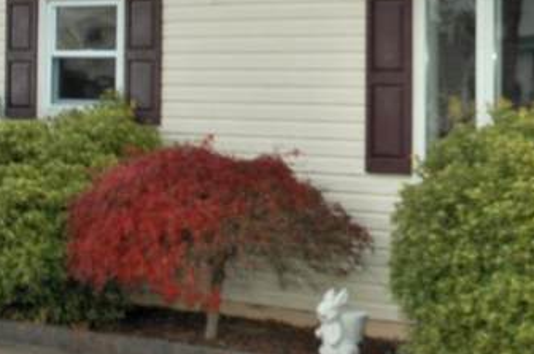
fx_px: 1526
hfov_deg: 19.4
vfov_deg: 13.0
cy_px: -21
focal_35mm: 103
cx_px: 499
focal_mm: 18
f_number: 8
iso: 250
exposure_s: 1/250
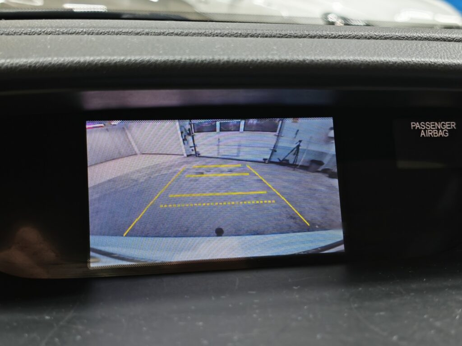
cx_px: 231
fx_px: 667
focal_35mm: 50
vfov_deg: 29.1
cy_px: 173
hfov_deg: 38.2
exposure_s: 1/50
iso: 200
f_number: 1.6
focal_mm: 5.4
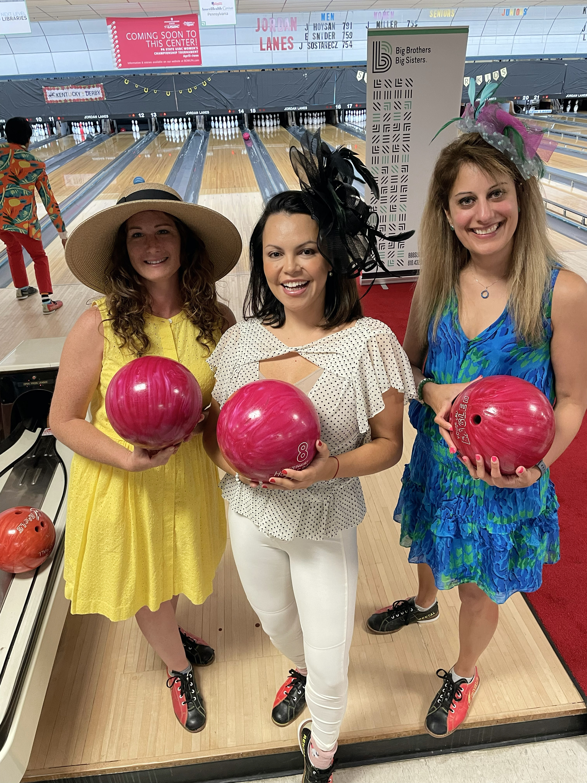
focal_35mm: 26
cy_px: 392
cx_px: 294
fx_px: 588
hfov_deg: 53.1
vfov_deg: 67.3
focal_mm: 4.2
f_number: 1.6
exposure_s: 1/60
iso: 250
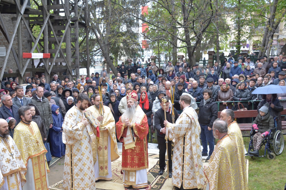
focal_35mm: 43
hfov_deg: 45.3
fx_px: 341
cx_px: 120
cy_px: 113
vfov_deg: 31.0
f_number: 3.8
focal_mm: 24
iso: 640
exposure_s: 1/250
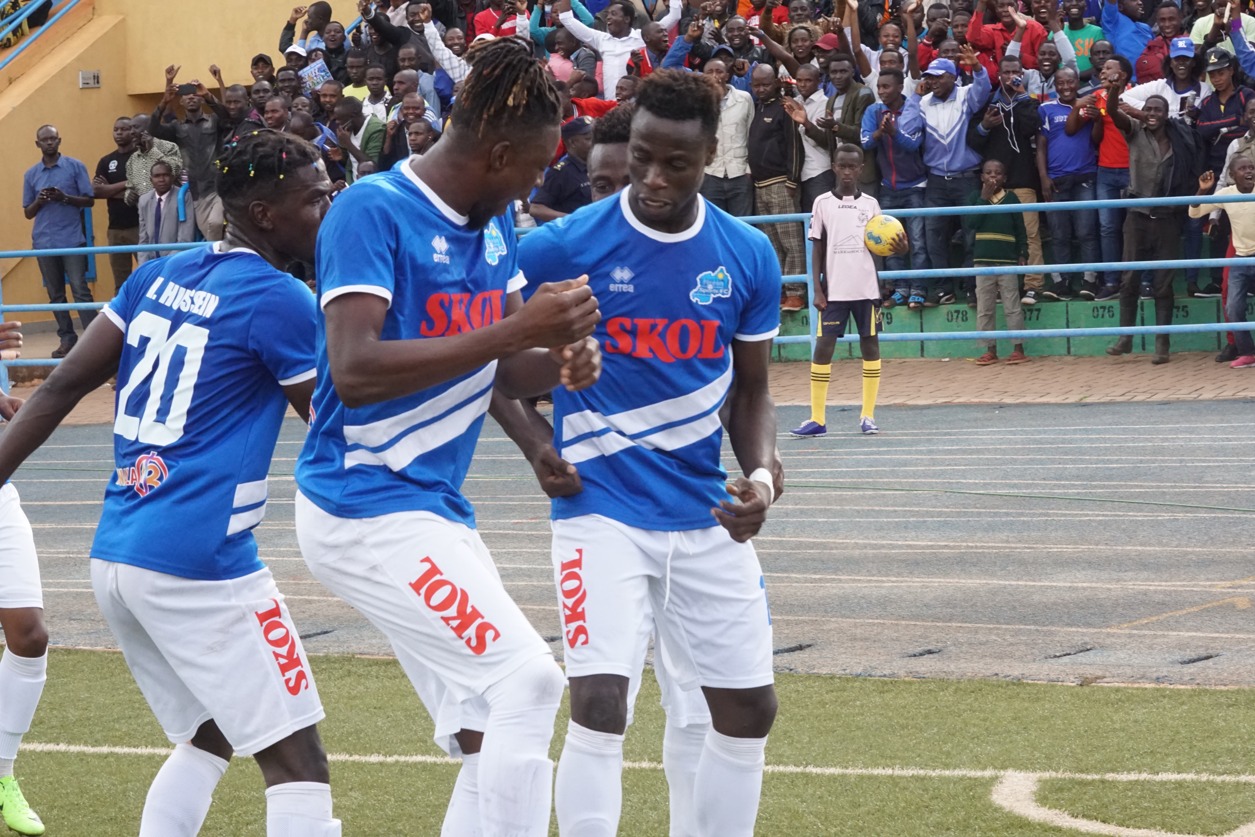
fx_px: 3660
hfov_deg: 19.5
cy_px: 418
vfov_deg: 13.0
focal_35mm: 105
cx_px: 628
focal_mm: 70
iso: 2000
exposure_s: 1/400
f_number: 11
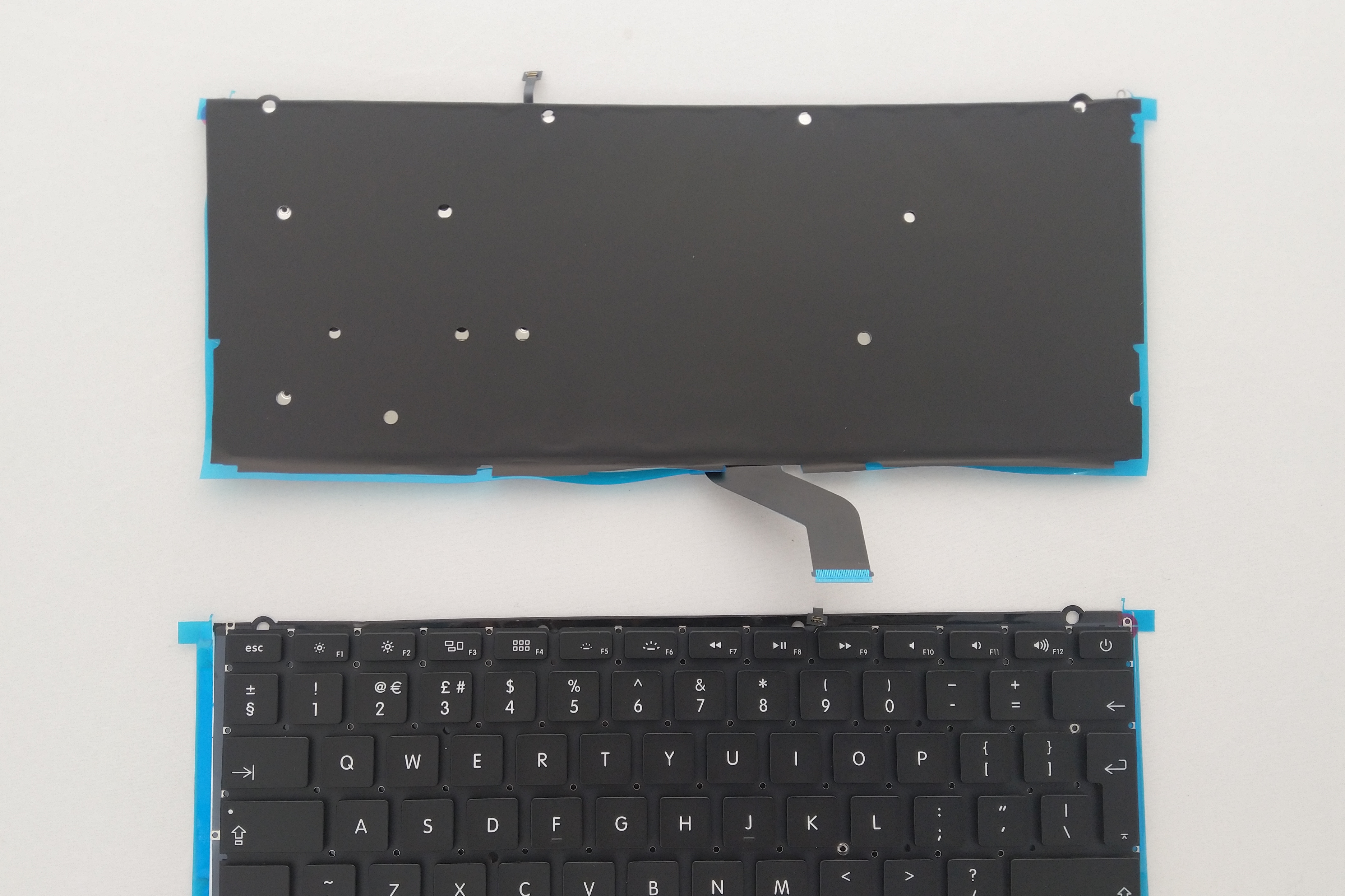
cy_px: 535
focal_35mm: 28
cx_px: 657
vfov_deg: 46.2
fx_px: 1046
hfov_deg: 65.5
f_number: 1.75
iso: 100
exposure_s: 1/137
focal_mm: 4.28
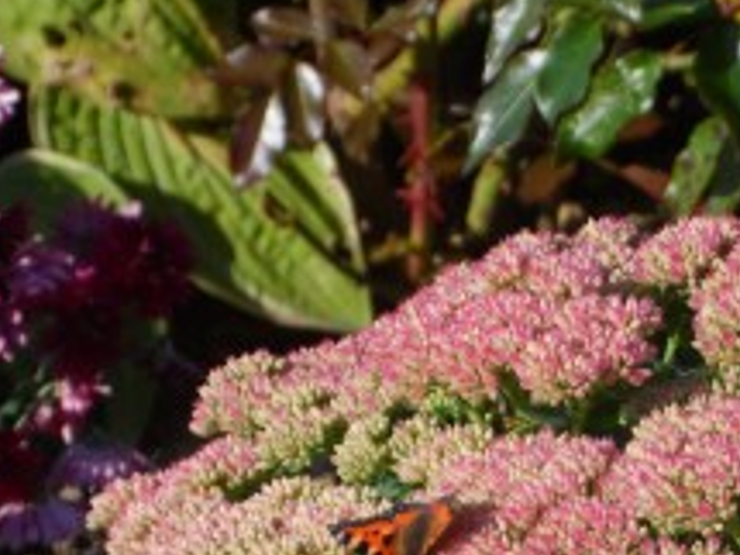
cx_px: 341
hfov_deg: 2.6
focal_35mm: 753
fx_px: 16088
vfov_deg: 2.0
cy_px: 500
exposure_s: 1/500
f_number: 5.1
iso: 80
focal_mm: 58.7
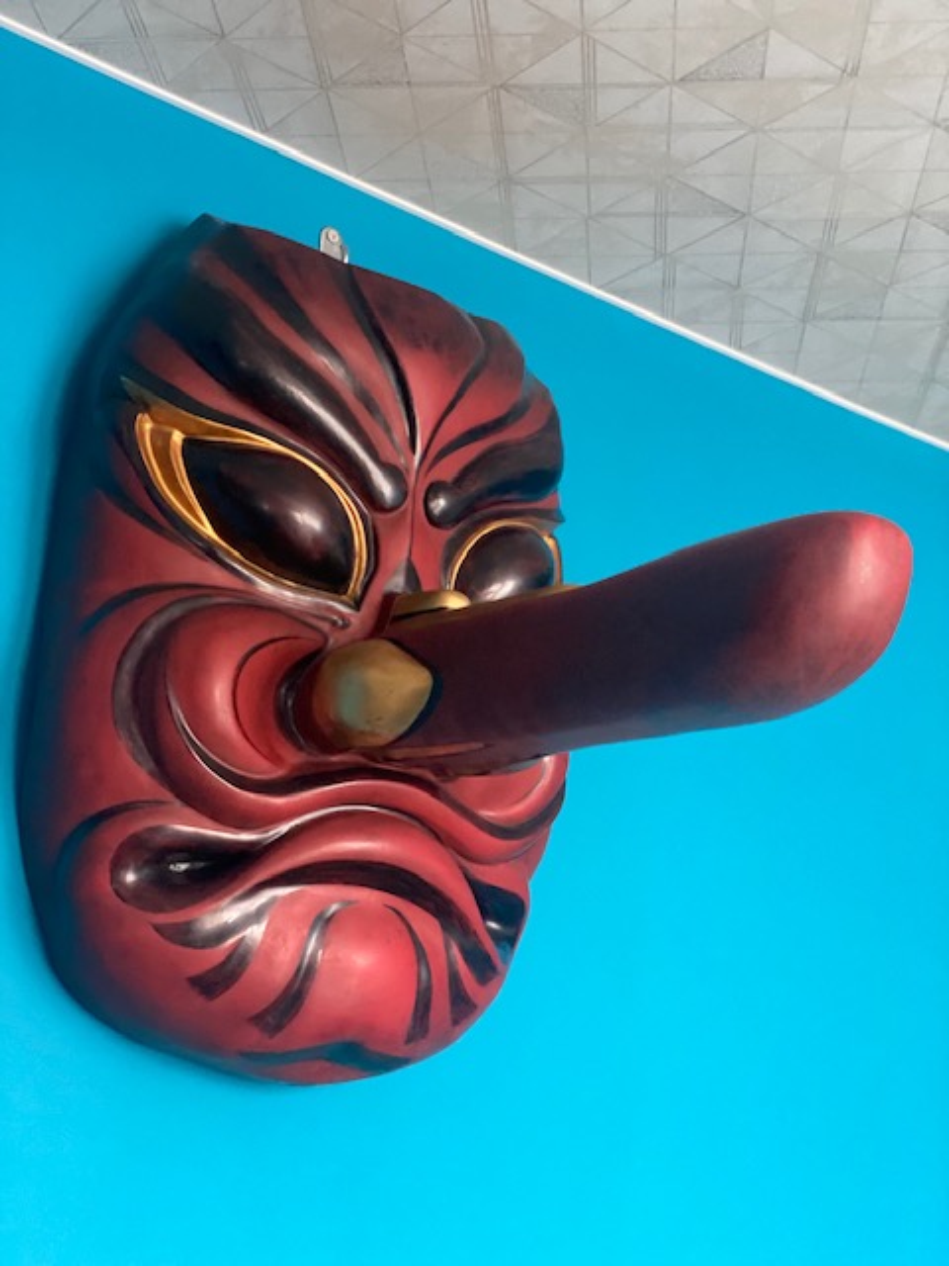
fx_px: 1901
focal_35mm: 52
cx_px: 474
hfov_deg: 28.0
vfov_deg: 36.8
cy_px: 633
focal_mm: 6
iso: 400
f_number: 2
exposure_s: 1/34
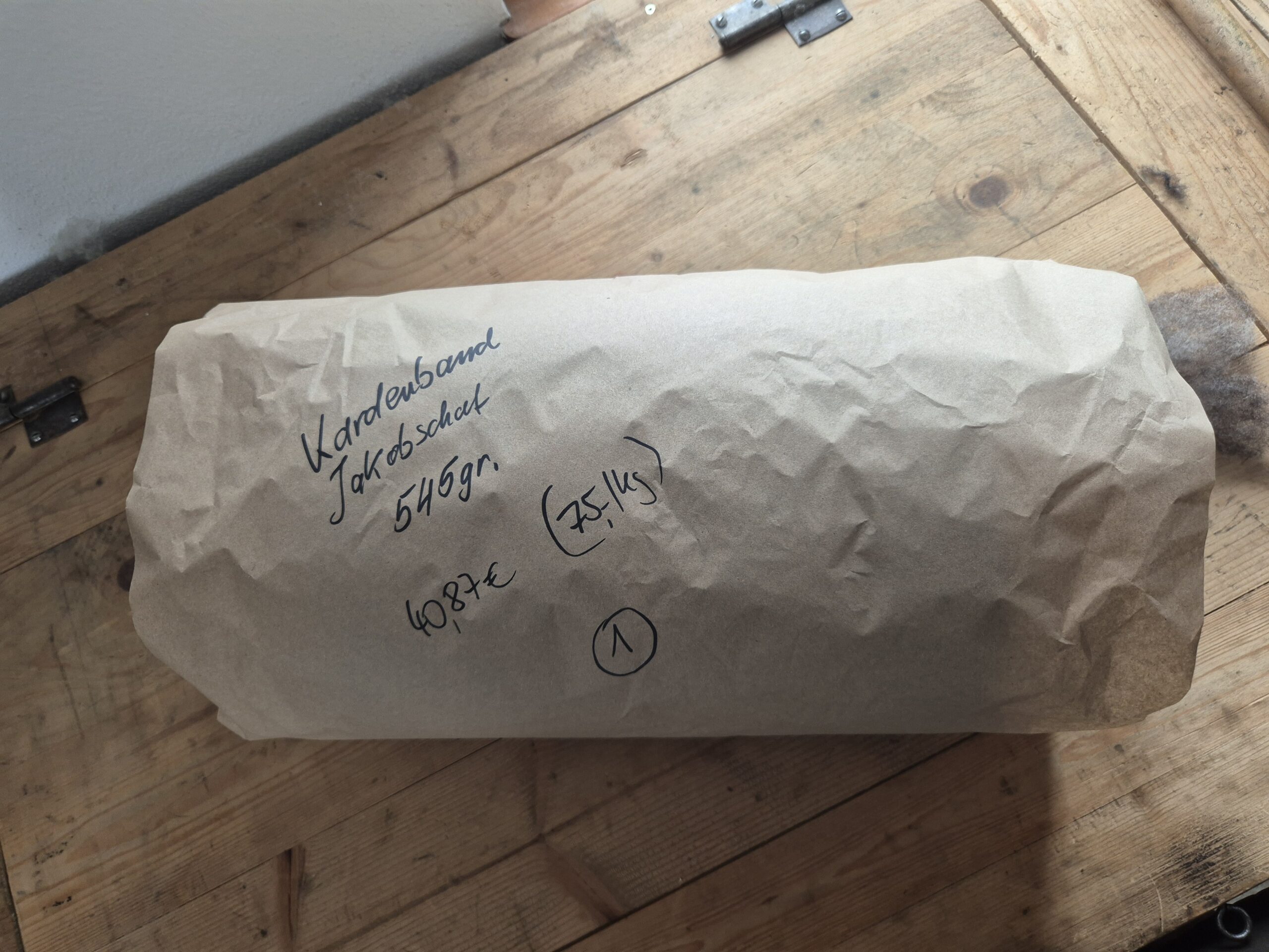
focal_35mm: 23
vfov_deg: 58.9
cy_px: 476
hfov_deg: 73.9
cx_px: 634
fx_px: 843
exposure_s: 1/100
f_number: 1.8
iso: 160
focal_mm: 5.4
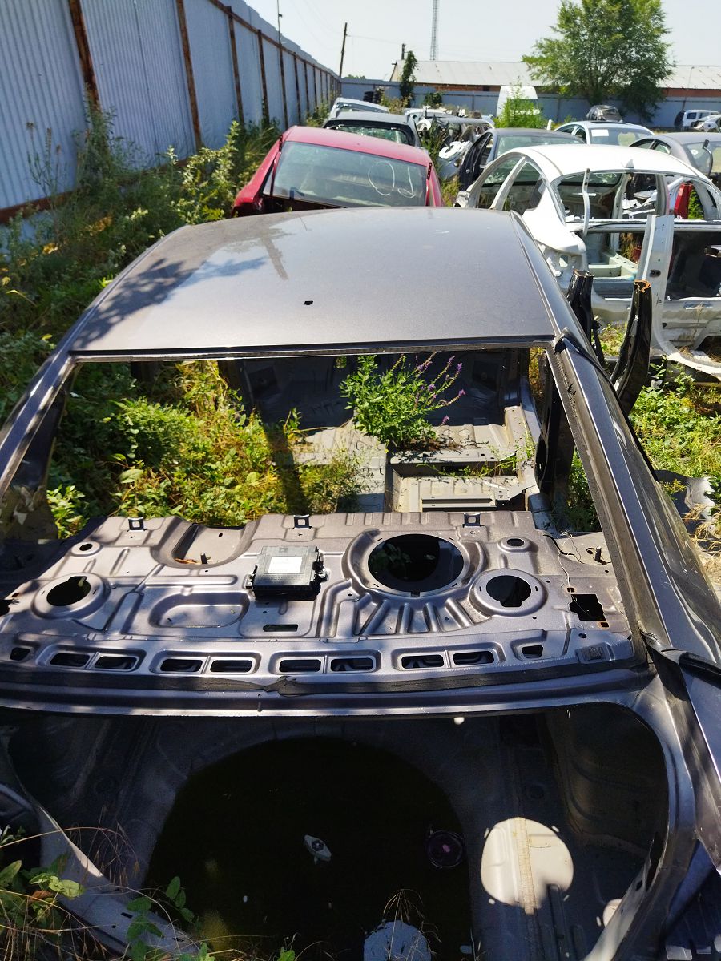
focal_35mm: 27
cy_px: 480
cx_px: 360
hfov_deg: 51.4
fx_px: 750
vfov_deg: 65.3
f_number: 1.79
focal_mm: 4.71
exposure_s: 1/2609
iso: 98
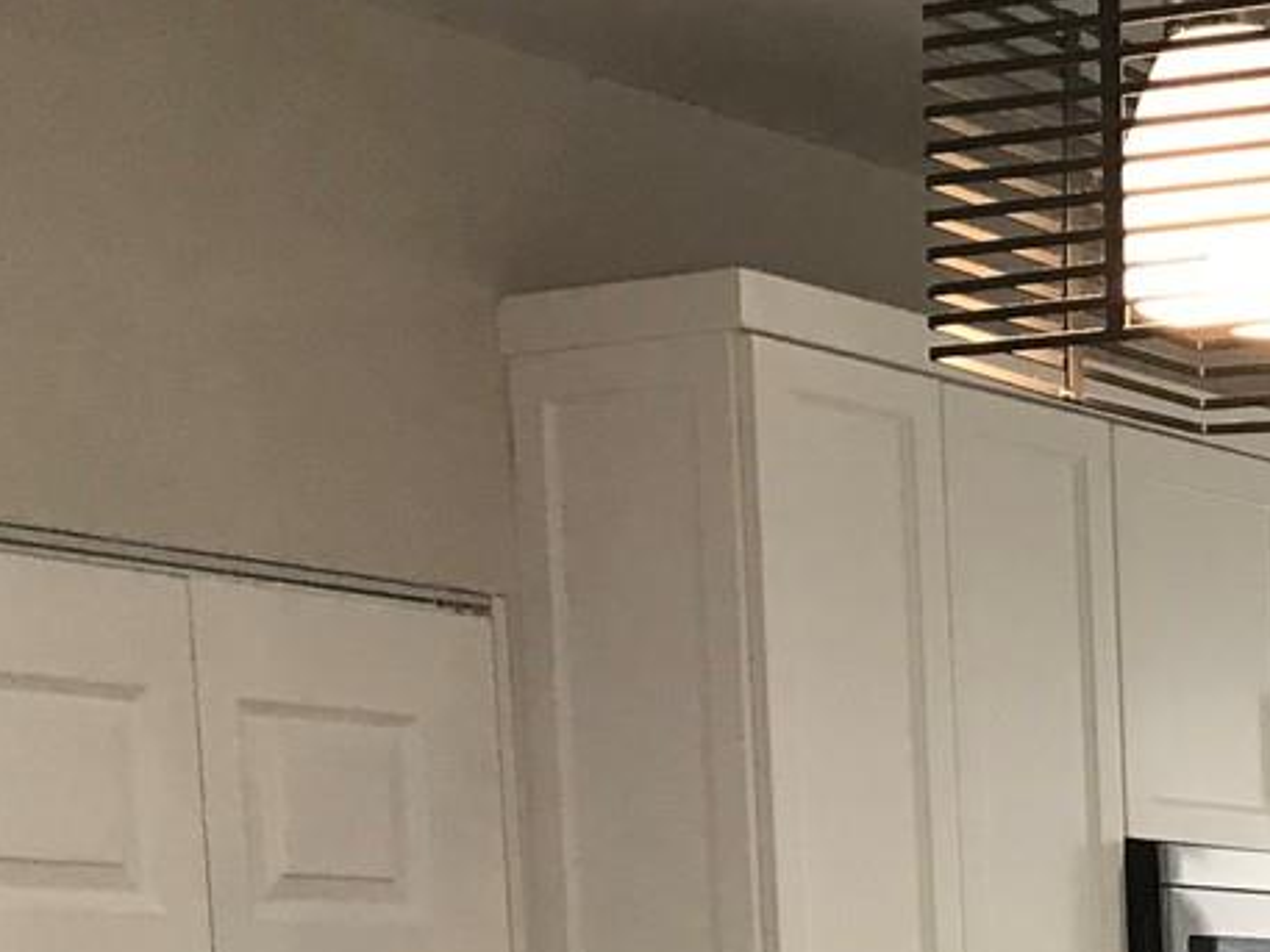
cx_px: 1945
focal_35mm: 98
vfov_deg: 14.0
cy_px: 1504
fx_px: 3596
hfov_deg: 17.8
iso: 25
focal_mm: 3.99
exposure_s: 1/30
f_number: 1.8
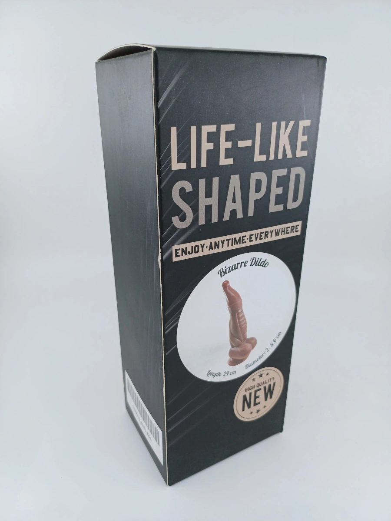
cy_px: 260
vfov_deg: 69.4
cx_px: 196
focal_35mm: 25
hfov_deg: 54.9
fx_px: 377
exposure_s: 1/346
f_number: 1.8
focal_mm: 4.65
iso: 50
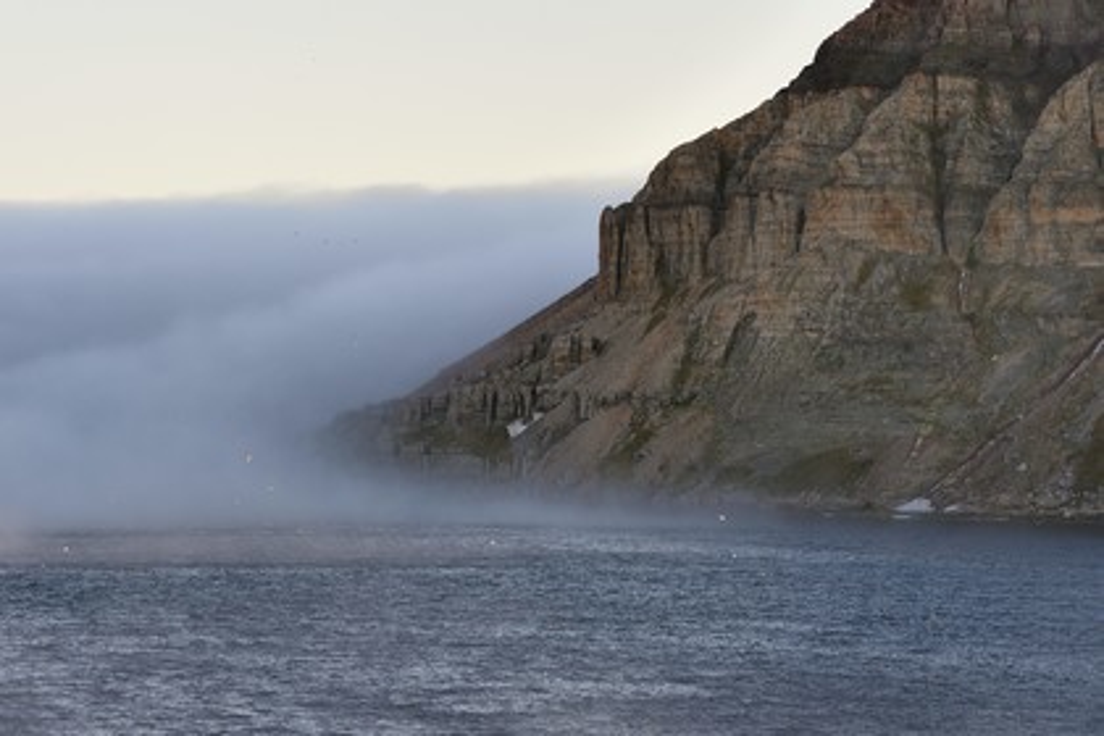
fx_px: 6133
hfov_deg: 10.3
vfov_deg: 6.9
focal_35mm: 200
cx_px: 552
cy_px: 368
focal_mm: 200
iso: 200
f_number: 7.1
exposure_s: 1/250
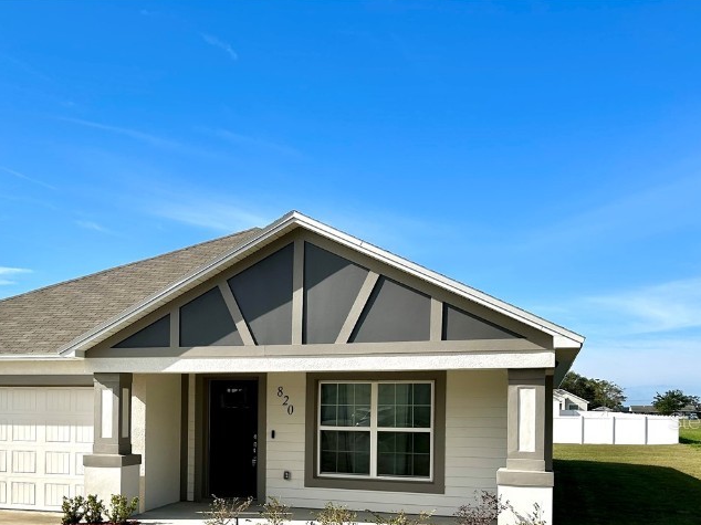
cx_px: 208
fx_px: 850
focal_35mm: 42
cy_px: 420
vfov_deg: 33.3
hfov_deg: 43.9
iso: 50
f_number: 1.5
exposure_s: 1/4630
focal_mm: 5.7
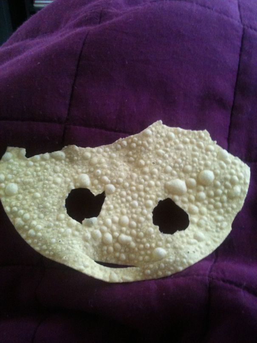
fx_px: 346
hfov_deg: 40.7
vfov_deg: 52.6
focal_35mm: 35
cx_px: 128
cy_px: 172
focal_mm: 3.85
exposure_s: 1/15
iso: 400
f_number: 2.8
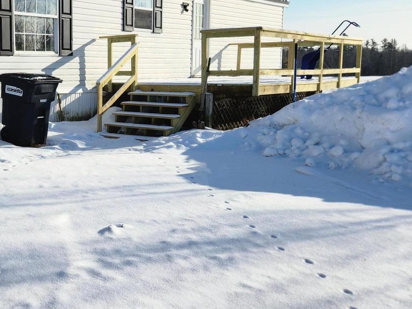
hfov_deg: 37.2
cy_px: 130
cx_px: 25
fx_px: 559
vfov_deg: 30.8
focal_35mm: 47
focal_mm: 5.4
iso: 20
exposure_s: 1/2897
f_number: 1.8
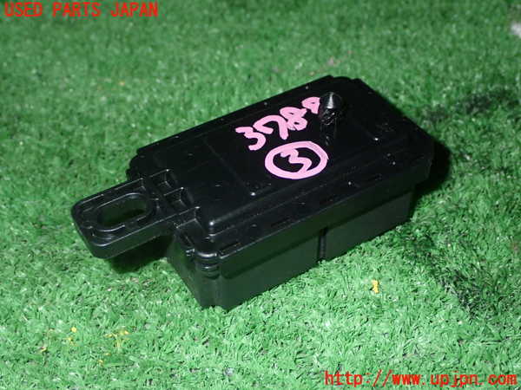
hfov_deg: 38.2
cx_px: 260
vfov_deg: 29.1
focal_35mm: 50
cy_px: 195
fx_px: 753
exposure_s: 1/50
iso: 640
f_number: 9
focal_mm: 9.01
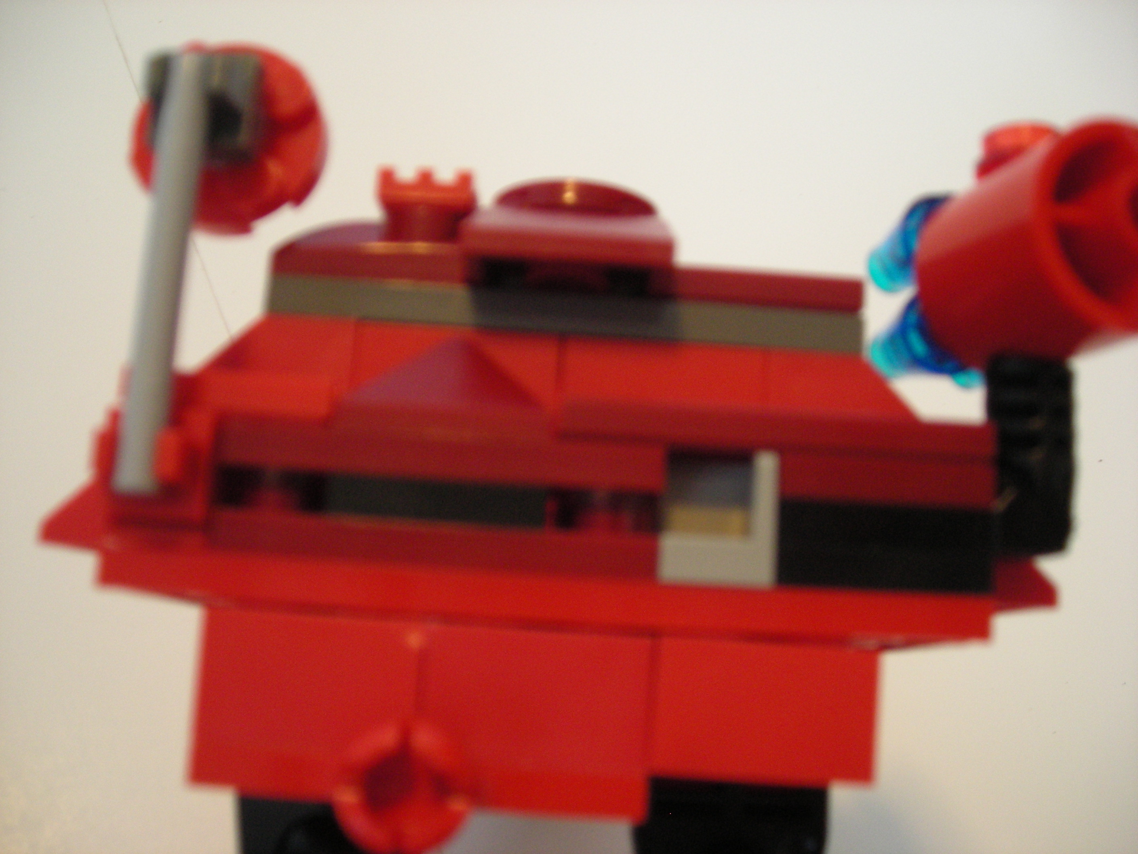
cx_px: 569
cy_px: 427
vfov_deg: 37.7
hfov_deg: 49.0
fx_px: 1249
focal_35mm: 38
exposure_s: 1/8.1
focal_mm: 6.3
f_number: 3.2
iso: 200
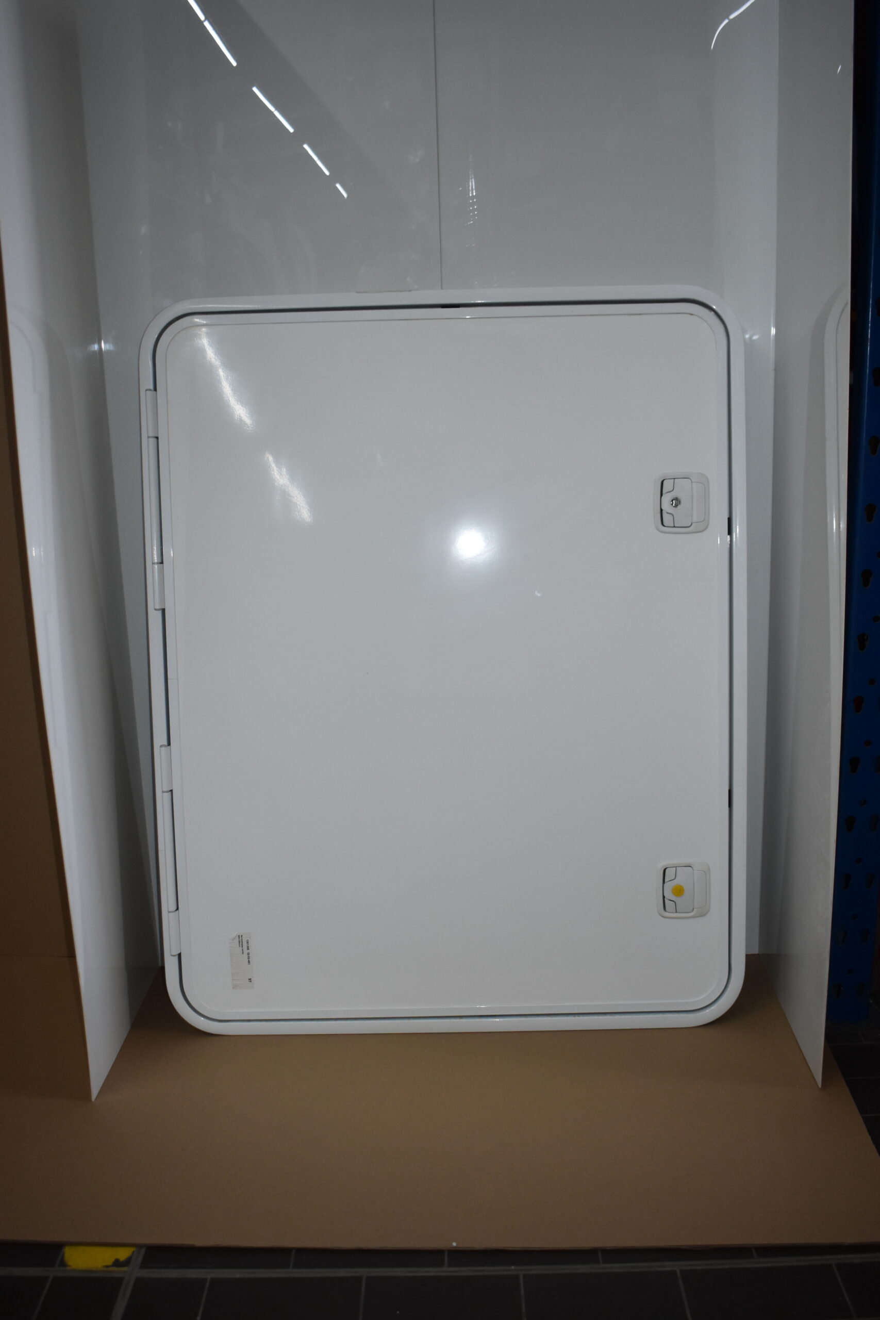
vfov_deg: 57.2
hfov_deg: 40.0
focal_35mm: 33
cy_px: 660
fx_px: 1210
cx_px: 440
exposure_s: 1/200
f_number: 3.8
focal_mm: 22
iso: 800
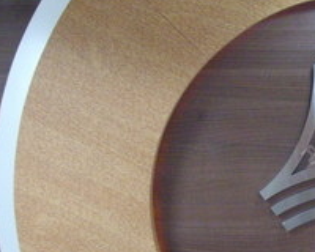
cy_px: 209
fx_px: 820
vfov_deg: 17.3
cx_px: 364
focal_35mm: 88
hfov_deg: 20.5
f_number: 2.7
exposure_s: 1/50
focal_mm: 6
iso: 320
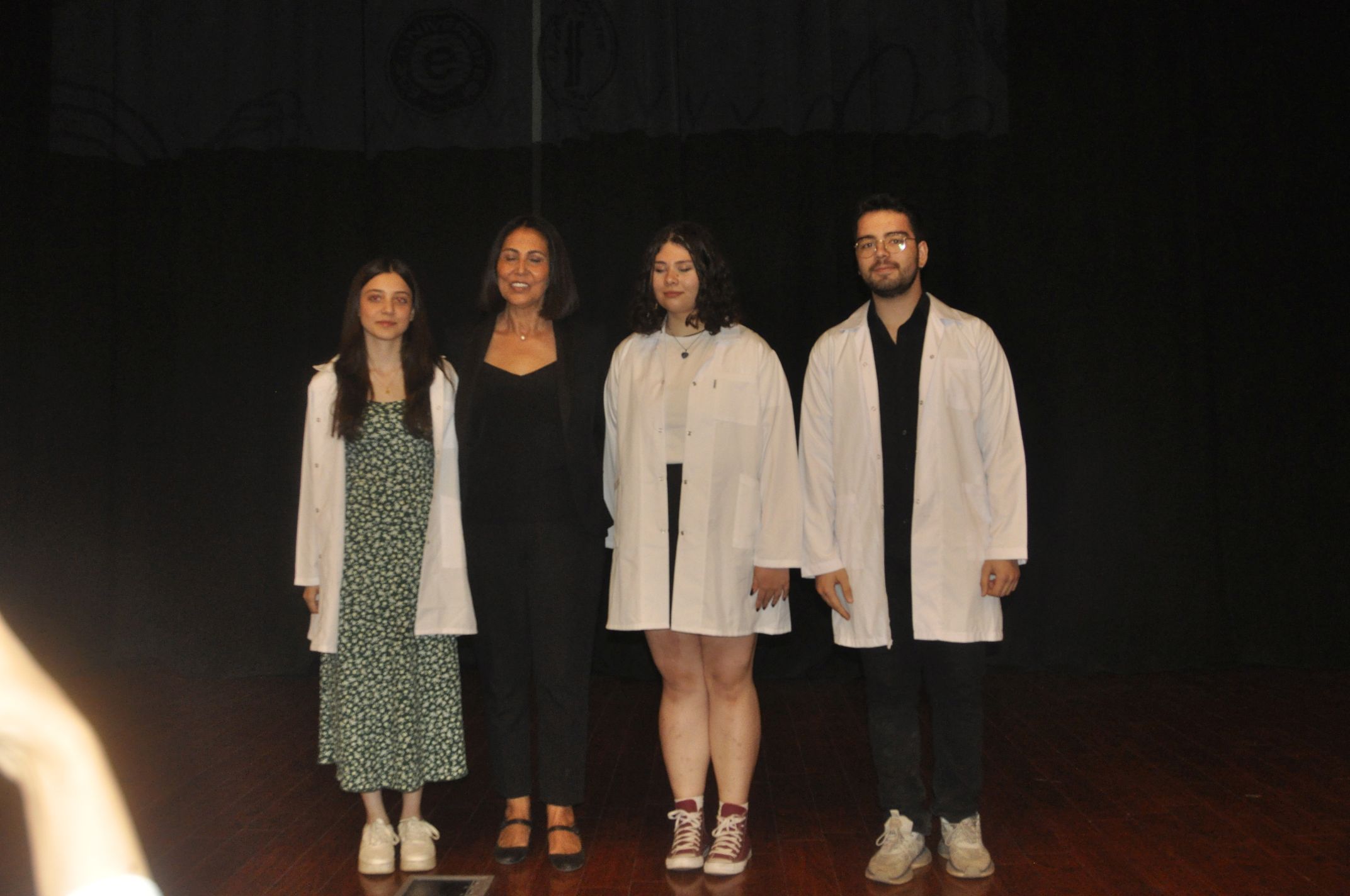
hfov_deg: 53.2
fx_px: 1348
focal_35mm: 36
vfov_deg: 36.8
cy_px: 448
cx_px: 675
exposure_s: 1/60
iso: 1600
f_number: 5
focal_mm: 24
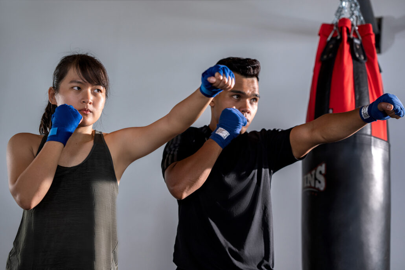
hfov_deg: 23.9
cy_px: 135
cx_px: 202
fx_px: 956
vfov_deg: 16.1
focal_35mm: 85
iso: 250
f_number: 2.8
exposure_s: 1/125
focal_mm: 85
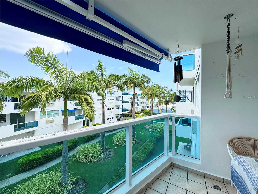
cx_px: 129
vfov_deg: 85.7
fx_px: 104
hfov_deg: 102.1
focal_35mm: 14
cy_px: 97
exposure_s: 1/727
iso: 40
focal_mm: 2.22
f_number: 2.2
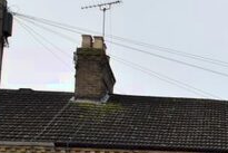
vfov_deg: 15.7
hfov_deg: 23.5
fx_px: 486
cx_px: 290
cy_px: 260
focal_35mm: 77
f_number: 6.3
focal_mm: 15
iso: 100
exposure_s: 1/160
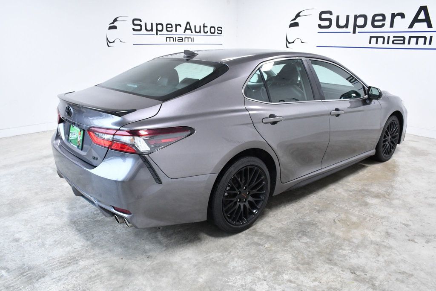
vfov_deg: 47.9
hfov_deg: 67.4
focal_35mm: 27
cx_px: 218
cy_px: 146
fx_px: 327
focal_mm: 18
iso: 2500
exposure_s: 1/200
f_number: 7.1
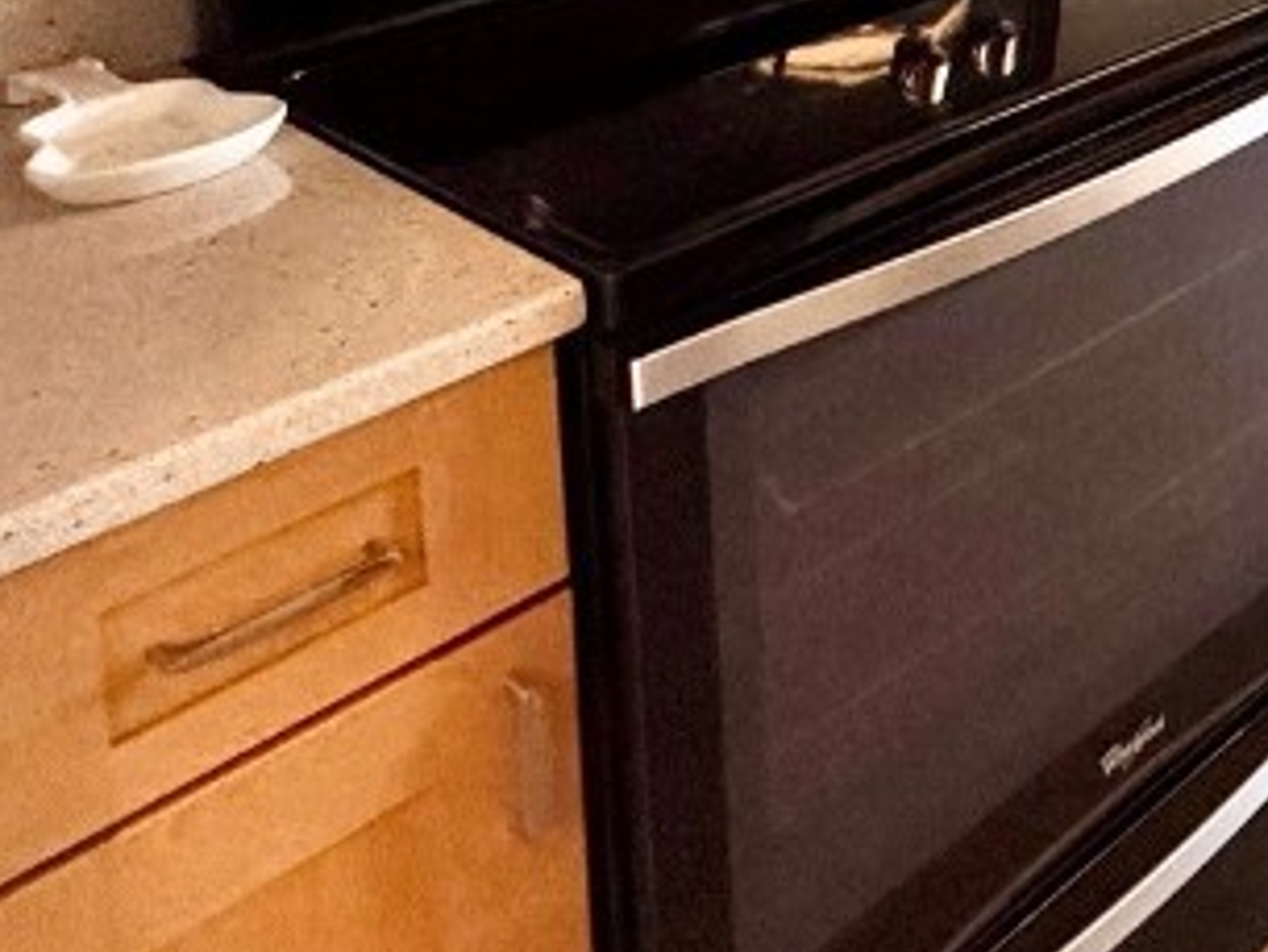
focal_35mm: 47
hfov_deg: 30.1
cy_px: -449
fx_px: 1722
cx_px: 1729
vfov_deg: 24.5
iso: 320
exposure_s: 1/120
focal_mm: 2.22
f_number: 2.2
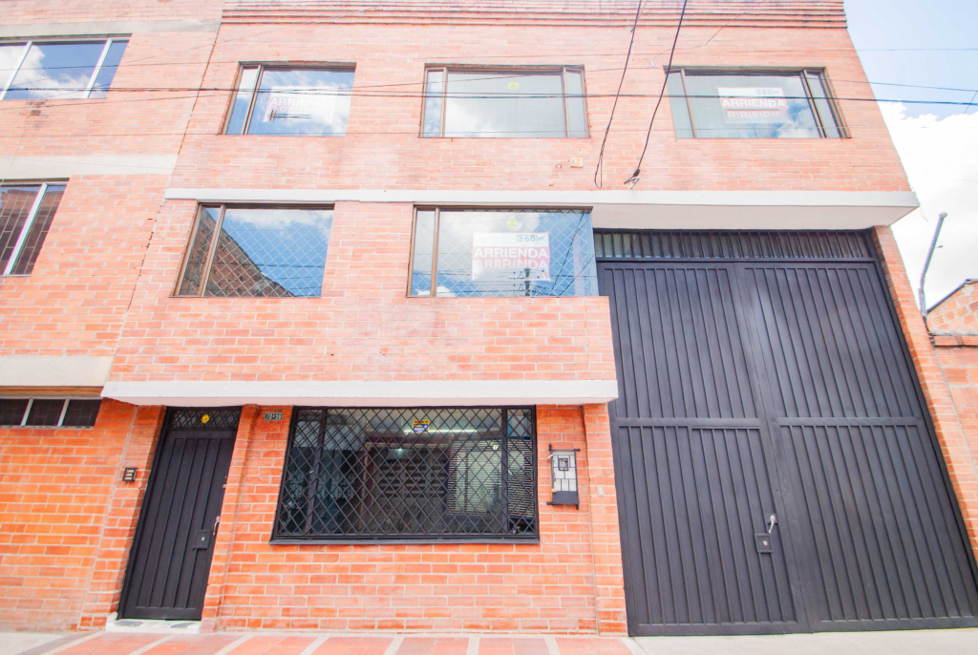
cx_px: 489
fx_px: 408
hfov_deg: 100.3
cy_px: 328
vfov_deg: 77.5
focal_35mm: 15
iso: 100
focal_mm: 10
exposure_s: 1/80
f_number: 9
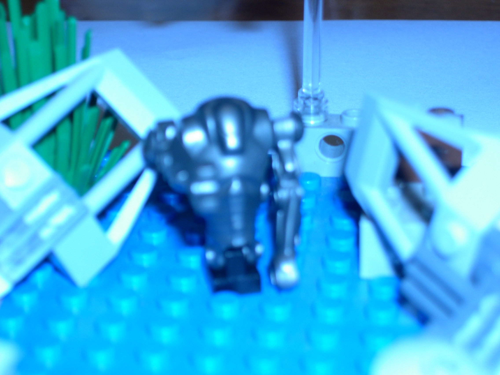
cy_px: 188
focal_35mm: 102
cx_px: 250
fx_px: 1473
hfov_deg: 19.3
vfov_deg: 14.5
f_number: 4.8
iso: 100
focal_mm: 21.6
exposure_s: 1/60
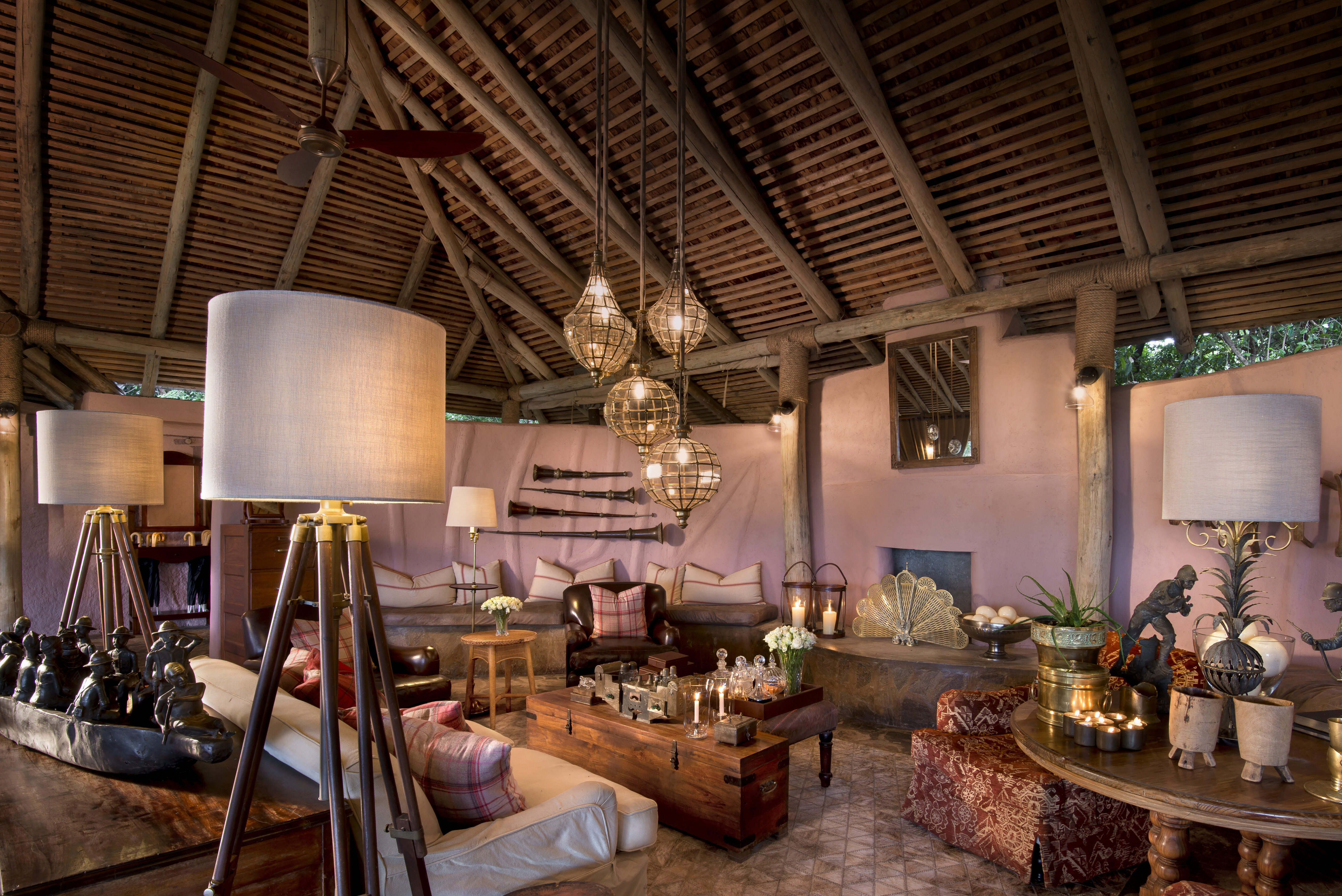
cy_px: 526
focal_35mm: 19
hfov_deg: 86.6
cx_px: 742
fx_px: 708
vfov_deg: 64.1
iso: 200
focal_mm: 16
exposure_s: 1/1.43
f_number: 9.5
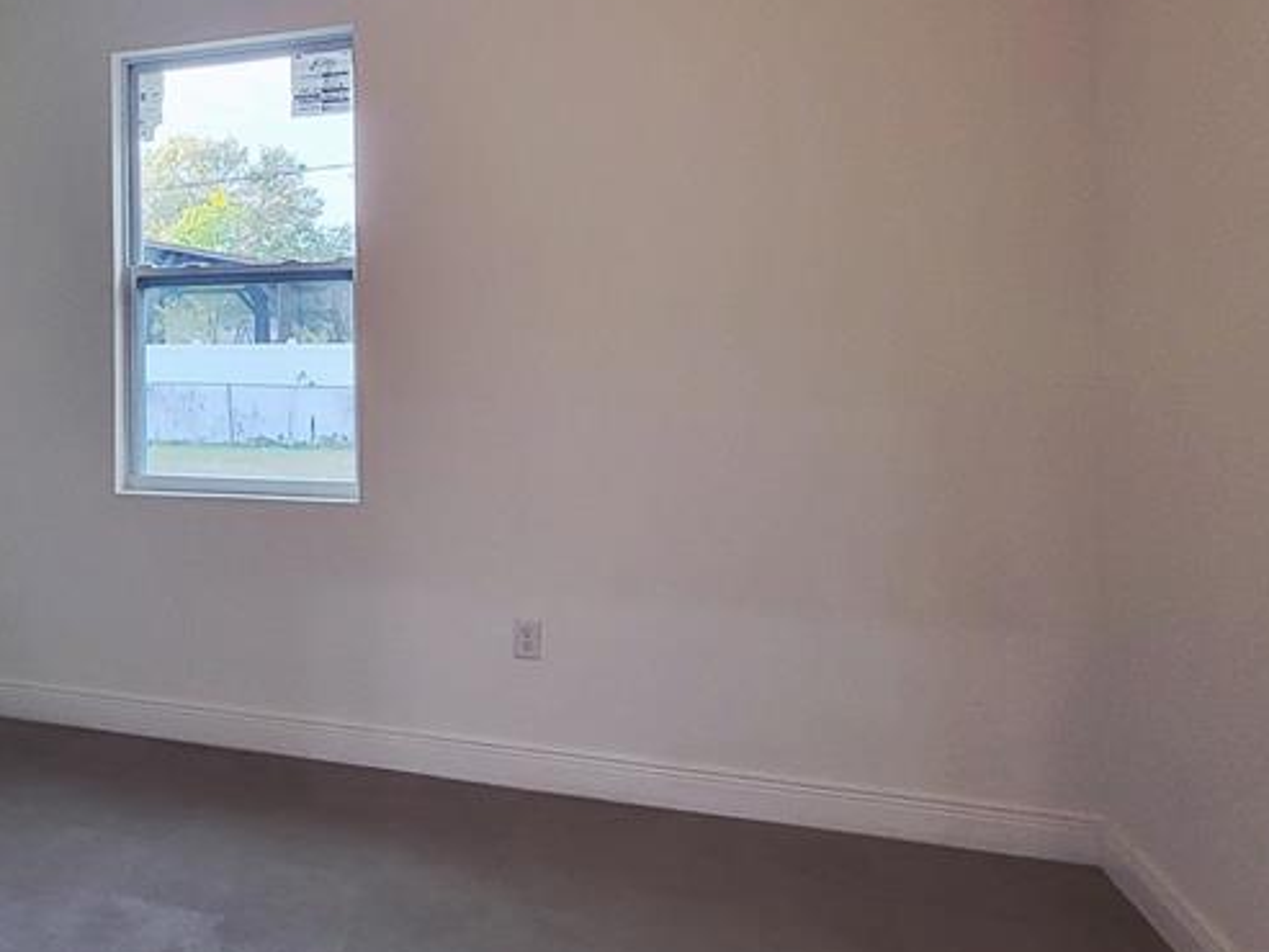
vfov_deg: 50.6
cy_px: 329
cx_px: 265
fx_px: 990
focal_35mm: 27
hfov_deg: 60.4
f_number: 2.2
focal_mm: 1.74
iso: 200
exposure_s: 1/60
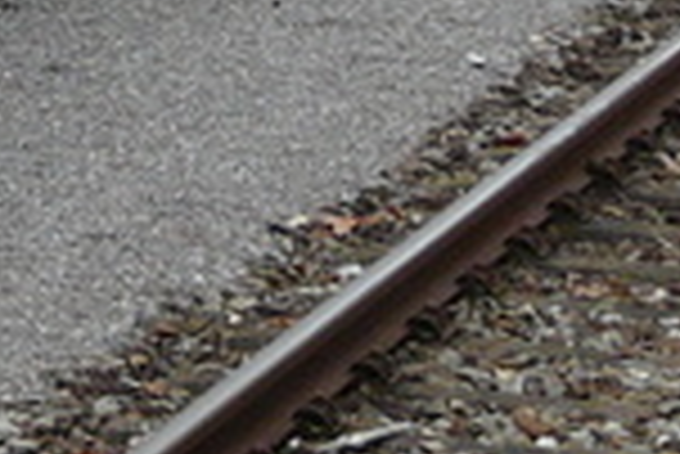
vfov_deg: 3.5
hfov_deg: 5.3
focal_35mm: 385
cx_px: -657
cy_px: -629
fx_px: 7279
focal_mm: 9.2
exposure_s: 1/250
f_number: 4
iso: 100
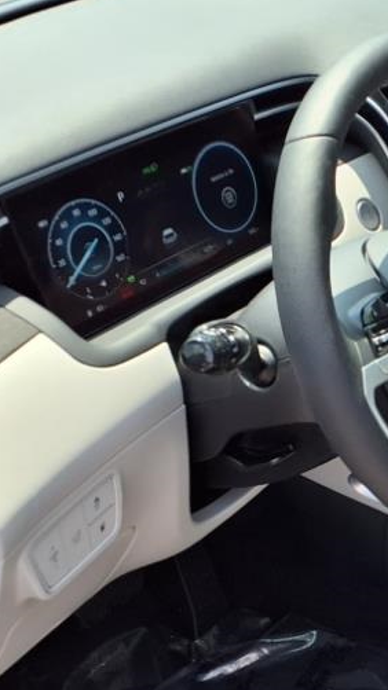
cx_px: 457
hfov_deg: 19.0
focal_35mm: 60
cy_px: 452
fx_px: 1099
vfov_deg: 34.6
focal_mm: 3.58
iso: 40
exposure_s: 1/556
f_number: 1.9
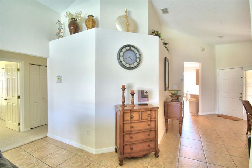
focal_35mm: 15
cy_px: 84
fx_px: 105
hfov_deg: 100.4
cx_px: 126
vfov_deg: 77.2
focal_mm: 10
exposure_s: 1/80
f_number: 4.5
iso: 400
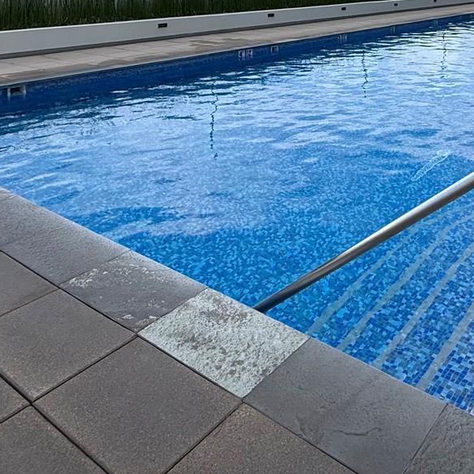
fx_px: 527
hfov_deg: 45.3
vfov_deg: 42.1
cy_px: 2
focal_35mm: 34
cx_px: 397
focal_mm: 2.22
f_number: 2.2
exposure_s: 1/2611
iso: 50
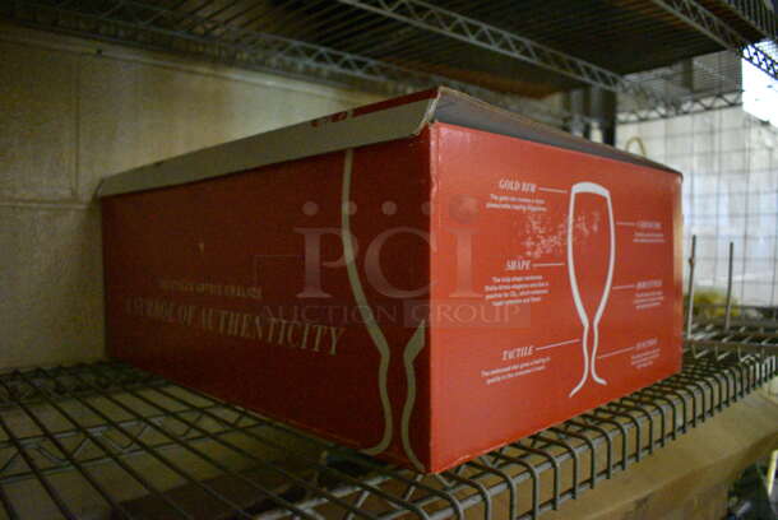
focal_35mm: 27
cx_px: 389
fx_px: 584
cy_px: 260
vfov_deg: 48.0
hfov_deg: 67.3
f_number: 3.5
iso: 12800
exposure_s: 1/40
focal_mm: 18
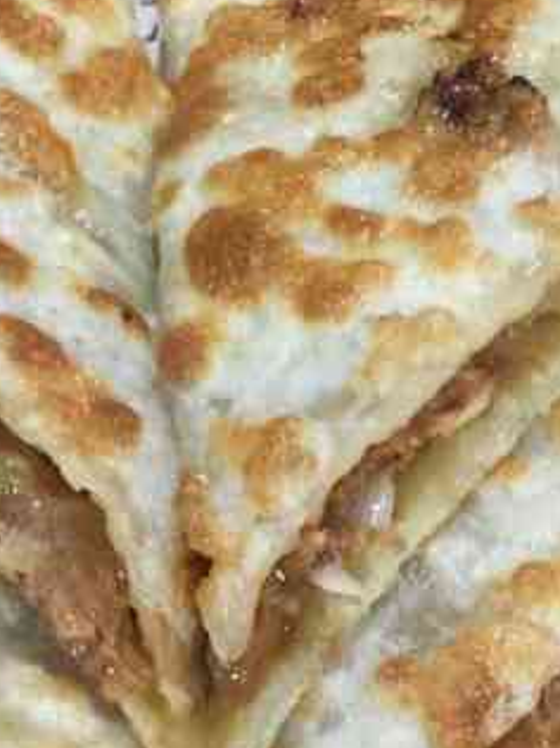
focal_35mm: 86
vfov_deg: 22.0
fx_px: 1856
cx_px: 261
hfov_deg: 17.2
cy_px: 728
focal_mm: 4.15
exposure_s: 1/17
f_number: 2.2
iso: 100
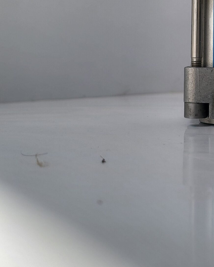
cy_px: 66
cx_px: 224
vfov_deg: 33.5
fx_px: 435
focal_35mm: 55
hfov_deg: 25.9
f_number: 1.8
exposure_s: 1/922
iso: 40
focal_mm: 5
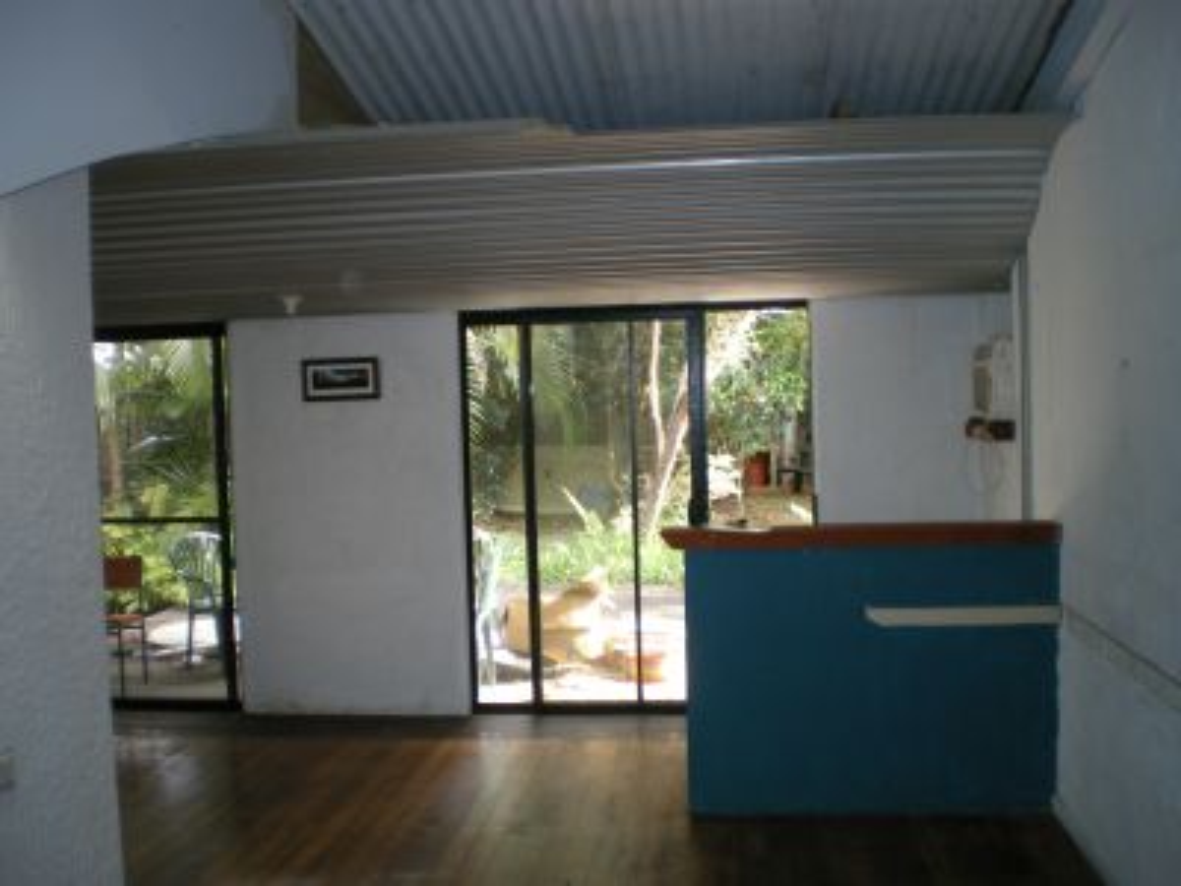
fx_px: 1228
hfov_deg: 51.4
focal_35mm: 36
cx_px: 590
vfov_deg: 39.7
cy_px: 443
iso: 200
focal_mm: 6.3
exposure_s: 1/50
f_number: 3.1
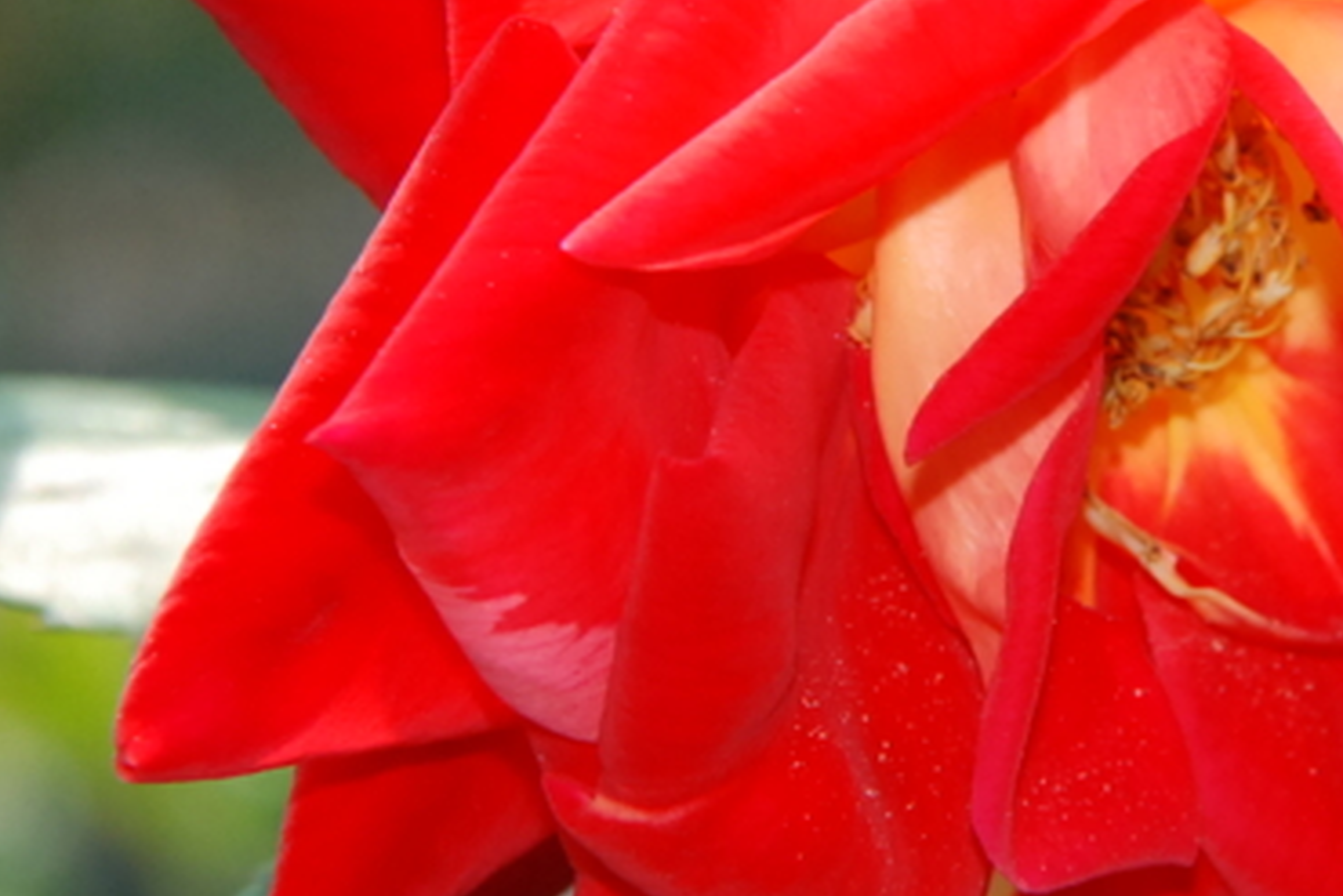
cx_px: 1082
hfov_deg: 2.1
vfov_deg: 1.4
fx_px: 36385
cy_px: 254
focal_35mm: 975
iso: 800
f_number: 13
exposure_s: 1/200
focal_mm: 300
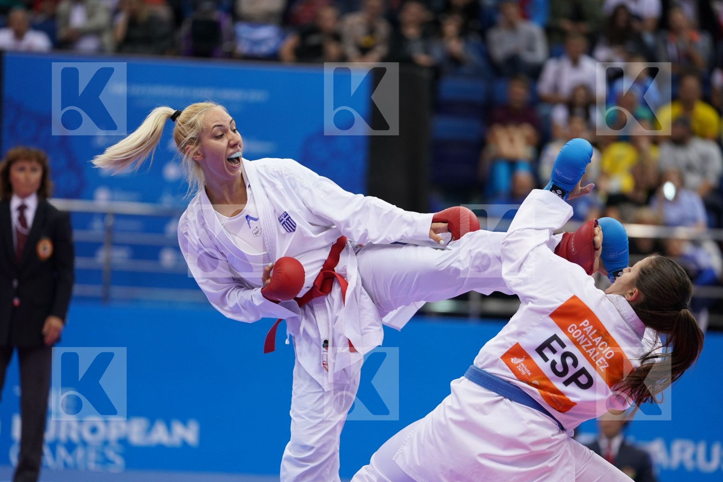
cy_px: 241
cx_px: 362
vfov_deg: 7.1
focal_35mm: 194
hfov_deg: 10.6
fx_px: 3896
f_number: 2.8
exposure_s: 1/1000
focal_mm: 194
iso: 1600
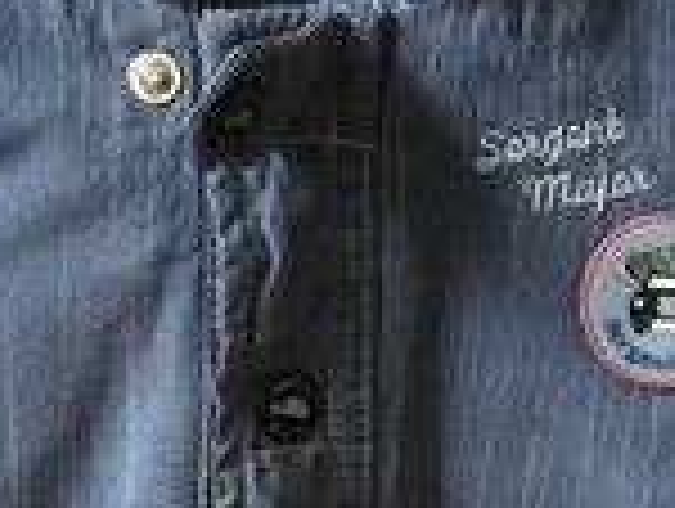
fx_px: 2422
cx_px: 464
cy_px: 553
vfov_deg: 11.8
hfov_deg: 15.8
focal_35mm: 124
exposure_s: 1/33
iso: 100
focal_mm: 3.3
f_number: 2.4
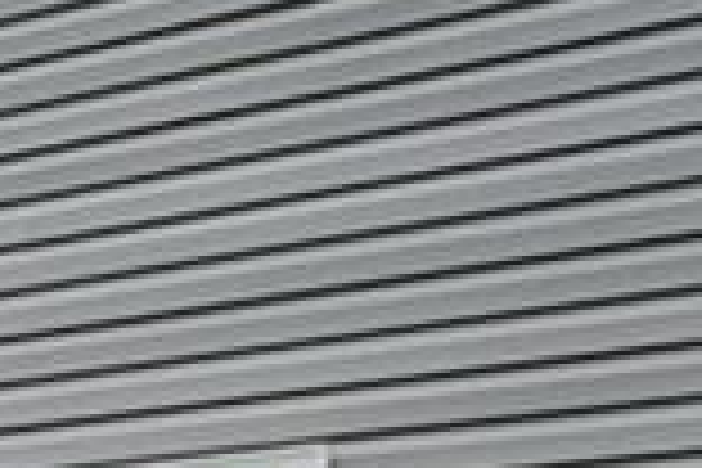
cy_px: 911
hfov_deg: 13.1
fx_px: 2047
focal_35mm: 105
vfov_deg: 11.8
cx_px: -1098
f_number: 8
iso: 160
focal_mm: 16
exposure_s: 1/160
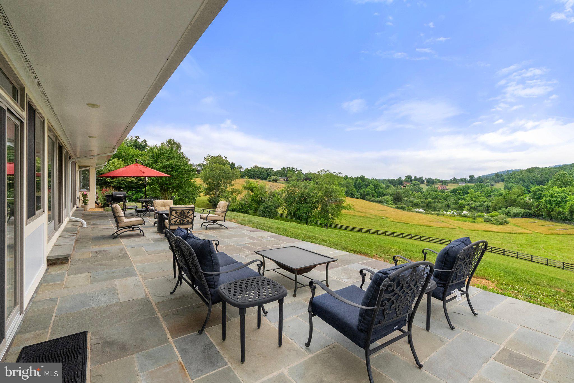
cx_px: 287
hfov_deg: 96.7
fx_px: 255
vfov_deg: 73.8
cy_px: 192
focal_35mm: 16
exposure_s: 1/400
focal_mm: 16
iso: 640
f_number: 11
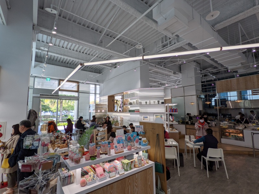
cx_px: 130
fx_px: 120
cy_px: 97
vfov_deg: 78.1
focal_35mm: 16
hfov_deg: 94.5
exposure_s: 1/120
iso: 32
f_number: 2.2
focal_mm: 2.22
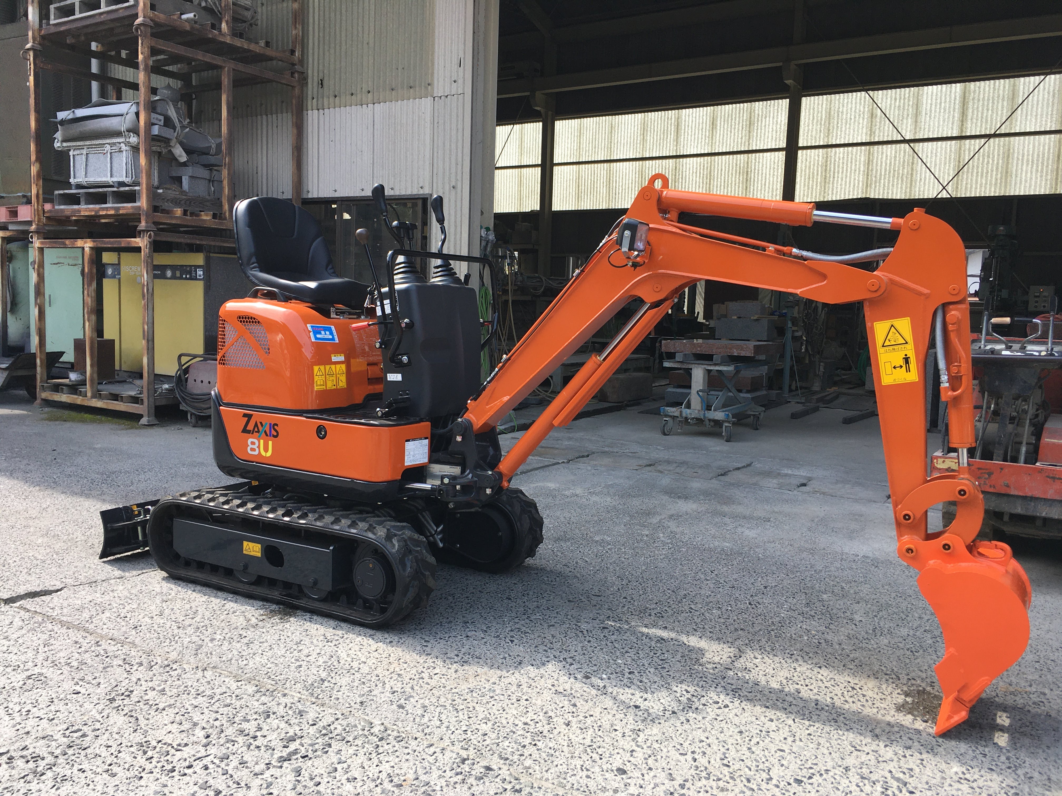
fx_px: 890
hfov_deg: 61.7
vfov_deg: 48.2
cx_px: 531
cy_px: 398
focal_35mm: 29
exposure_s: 1/363
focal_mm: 4.15
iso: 25
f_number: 2.2
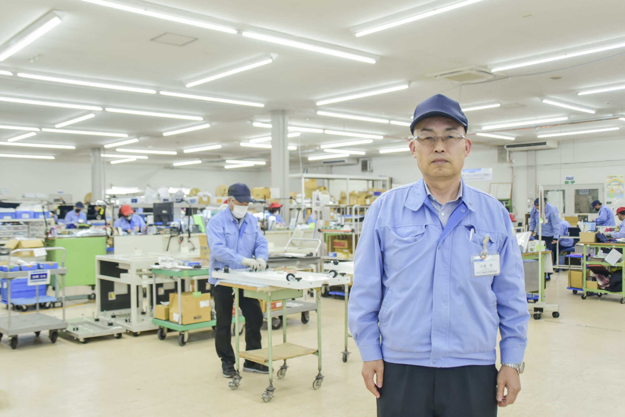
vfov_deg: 37.9
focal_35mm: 35
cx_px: 312
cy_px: 208
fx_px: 608
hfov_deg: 54.4
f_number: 3.8
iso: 1600
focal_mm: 35
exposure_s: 1/160
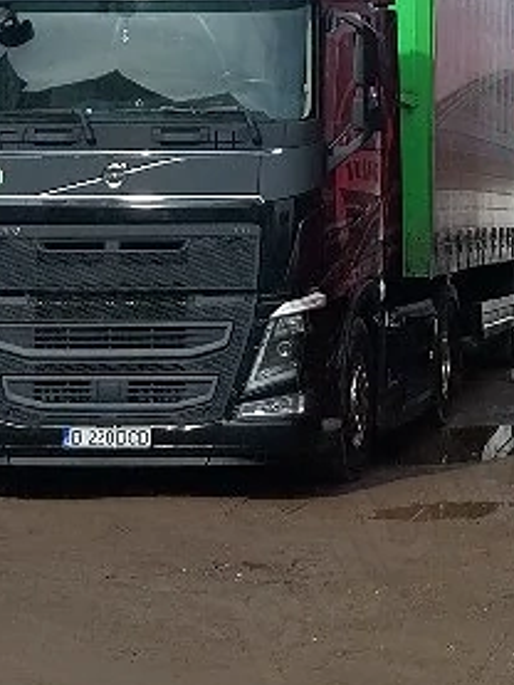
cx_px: 655
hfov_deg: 11.6
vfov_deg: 15.3
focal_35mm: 125
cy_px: -83
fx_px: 2473
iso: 25
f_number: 1.8
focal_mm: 4
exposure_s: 1/1250
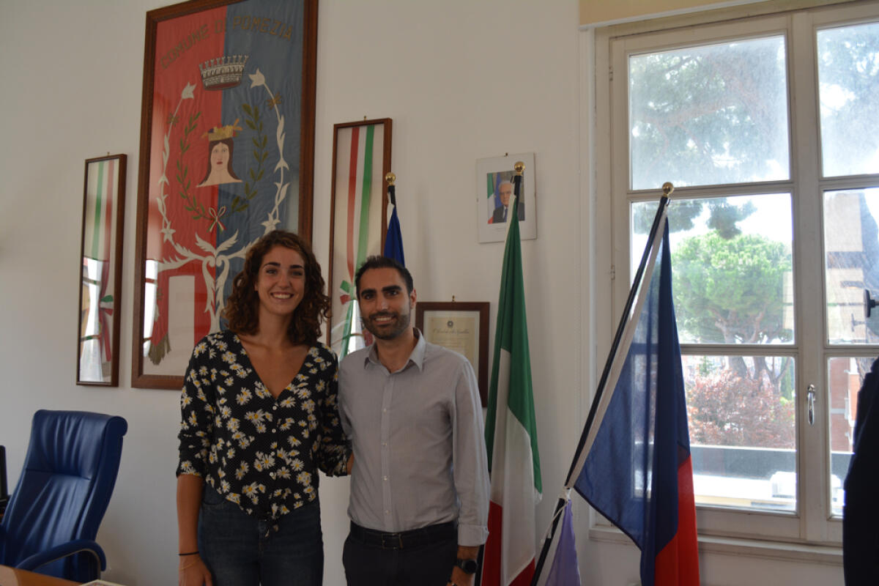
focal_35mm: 33
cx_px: 440
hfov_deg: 57.2
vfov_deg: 40.0
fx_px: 806
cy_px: 293
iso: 280
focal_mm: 22
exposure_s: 1/125
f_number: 5.6
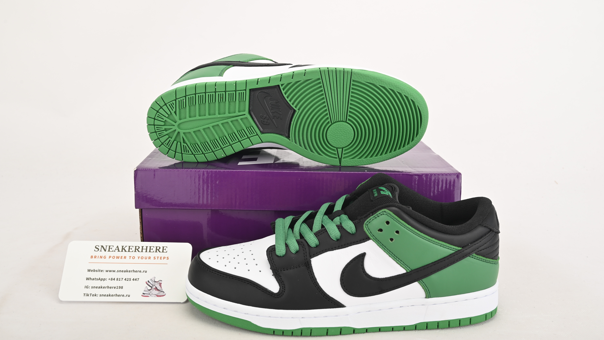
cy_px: 187
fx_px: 569
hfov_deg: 55.9
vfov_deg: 33.2
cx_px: 303
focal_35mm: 36
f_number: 11
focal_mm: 33.5
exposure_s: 1/200
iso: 100
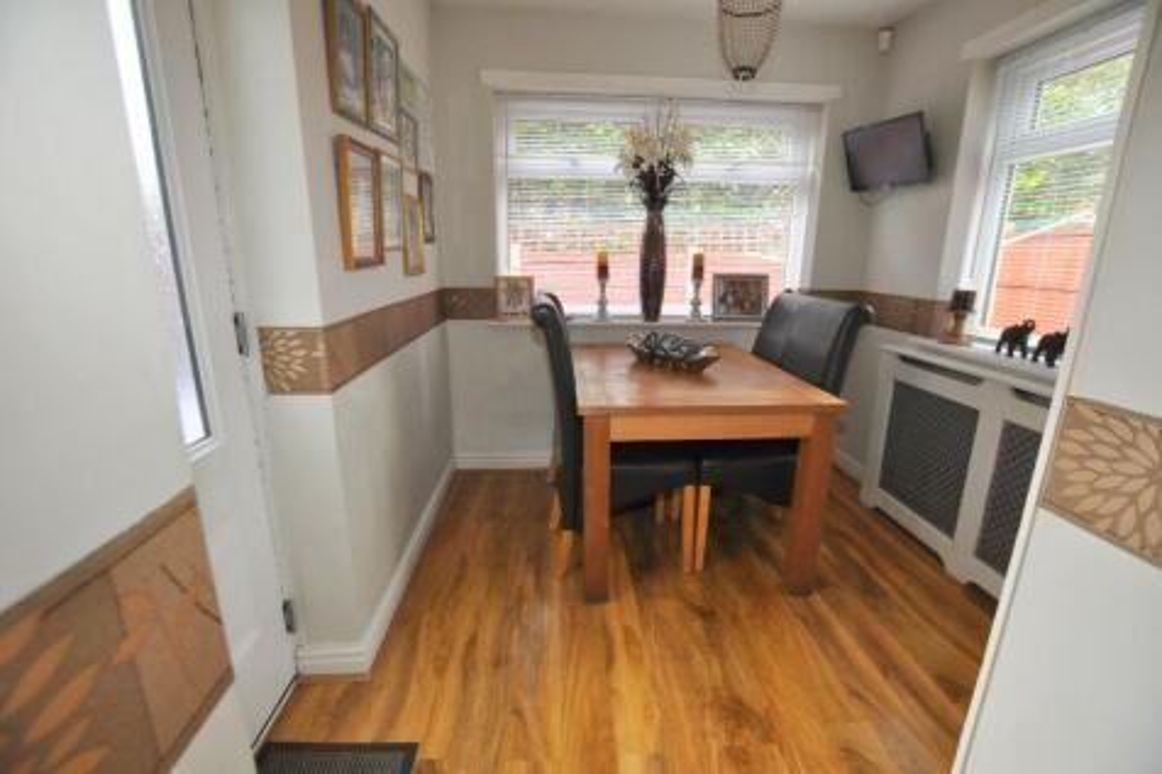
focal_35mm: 15
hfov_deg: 100.4
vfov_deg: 77.3
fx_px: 484
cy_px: 387
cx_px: 581
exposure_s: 1/60
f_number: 4
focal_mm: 10
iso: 500
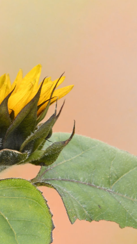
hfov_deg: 3.8
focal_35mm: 319
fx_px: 2061
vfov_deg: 6.8
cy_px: 122
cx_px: -13
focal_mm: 135
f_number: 32
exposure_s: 1/25
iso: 1000
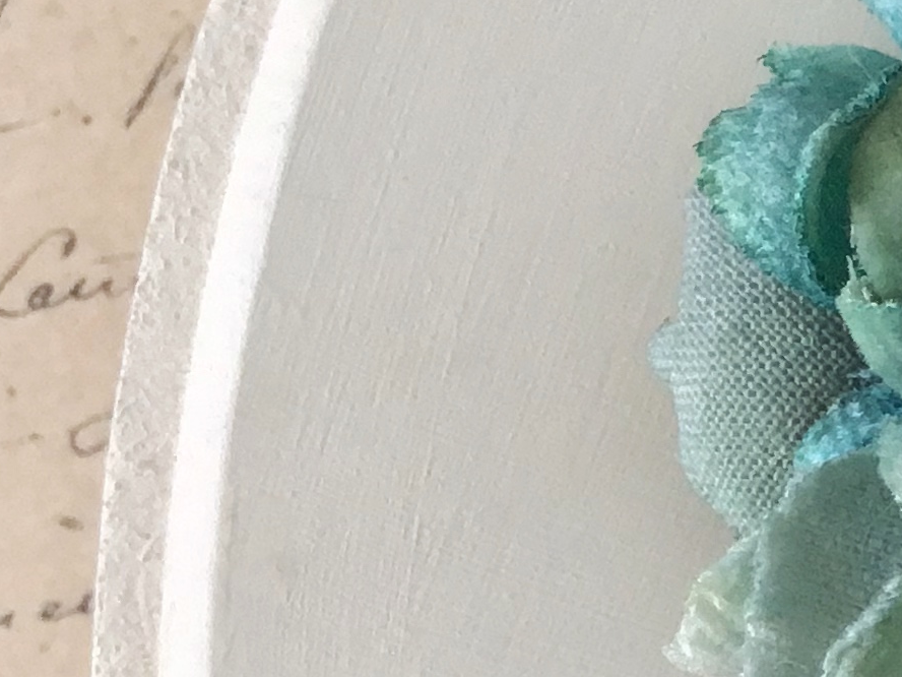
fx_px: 2971
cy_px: 441
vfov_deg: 13.0
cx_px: 1263
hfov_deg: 16.1
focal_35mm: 114
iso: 200
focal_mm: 3.3
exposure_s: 1/17
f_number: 2.4
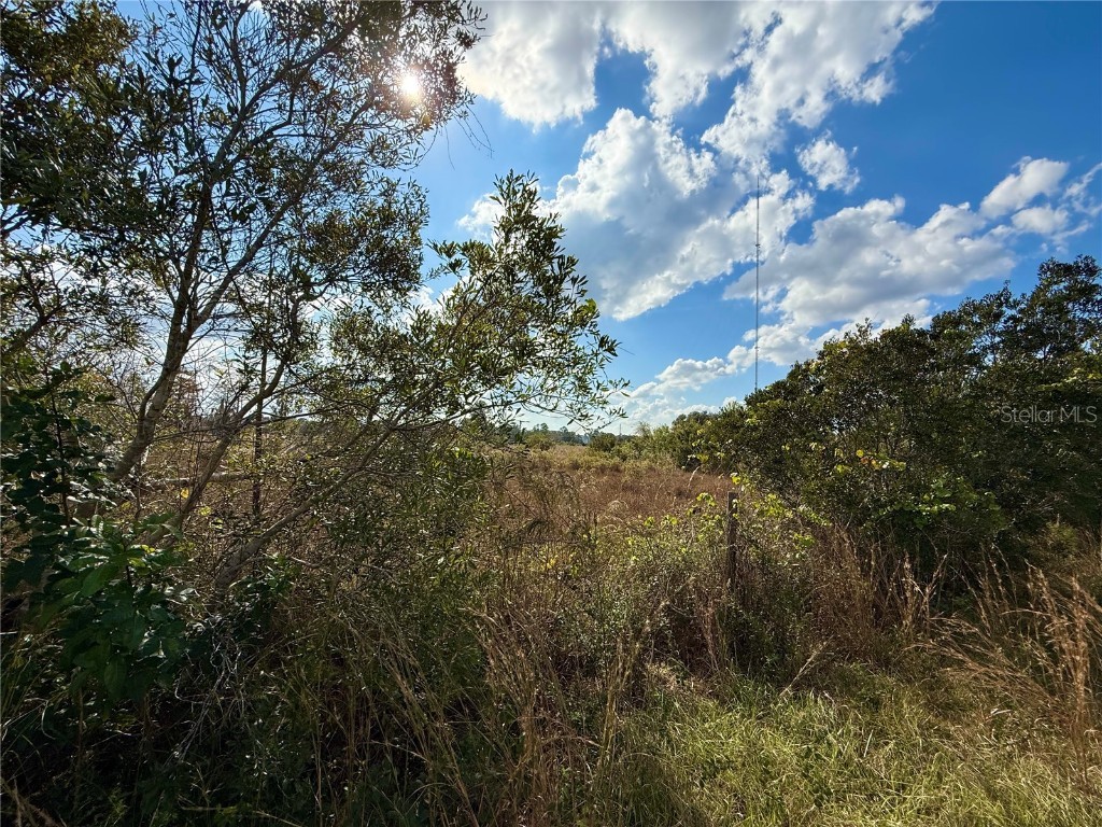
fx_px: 446
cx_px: 551
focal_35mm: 14
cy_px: 414
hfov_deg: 102.1
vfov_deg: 85.7
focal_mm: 2.22
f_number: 2.2
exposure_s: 1/3891
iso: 50
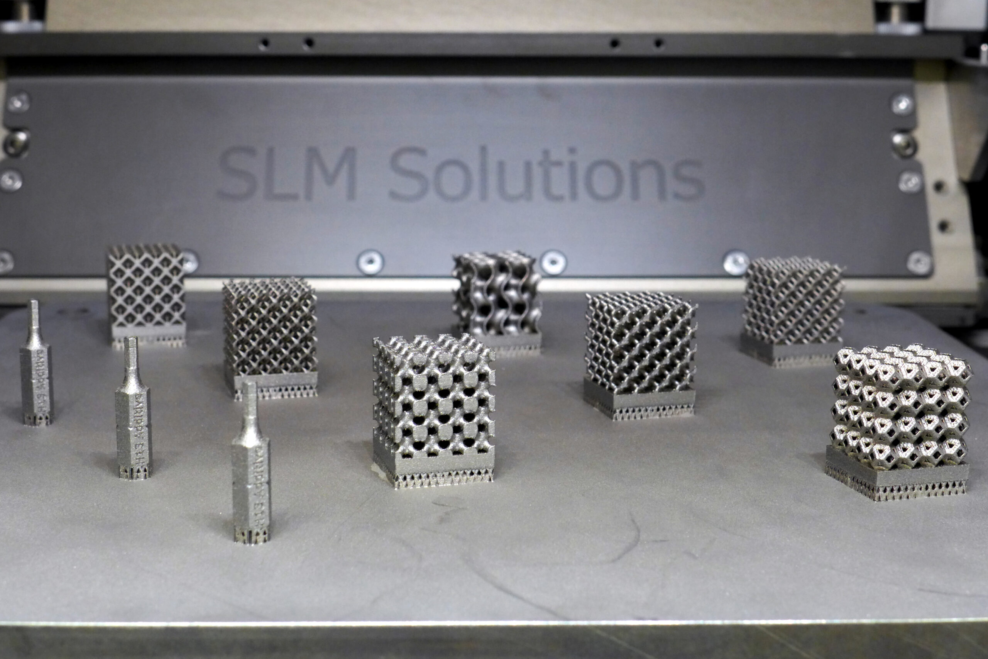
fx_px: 1509
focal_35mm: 55
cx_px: 494
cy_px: 330
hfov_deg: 36.2
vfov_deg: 24.6
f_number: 3.5
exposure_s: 1/20
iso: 400
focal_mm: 10.8
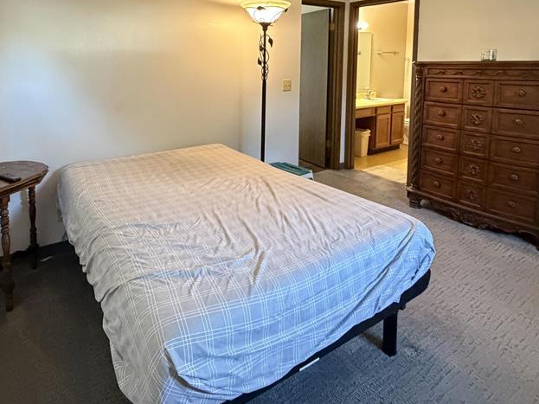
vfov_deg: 56.0
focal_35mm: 23
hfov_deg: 73.3
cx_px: 221
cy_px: 101
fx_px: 358
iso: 1250
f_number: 2.2
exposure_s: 1/30
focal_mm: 2.22
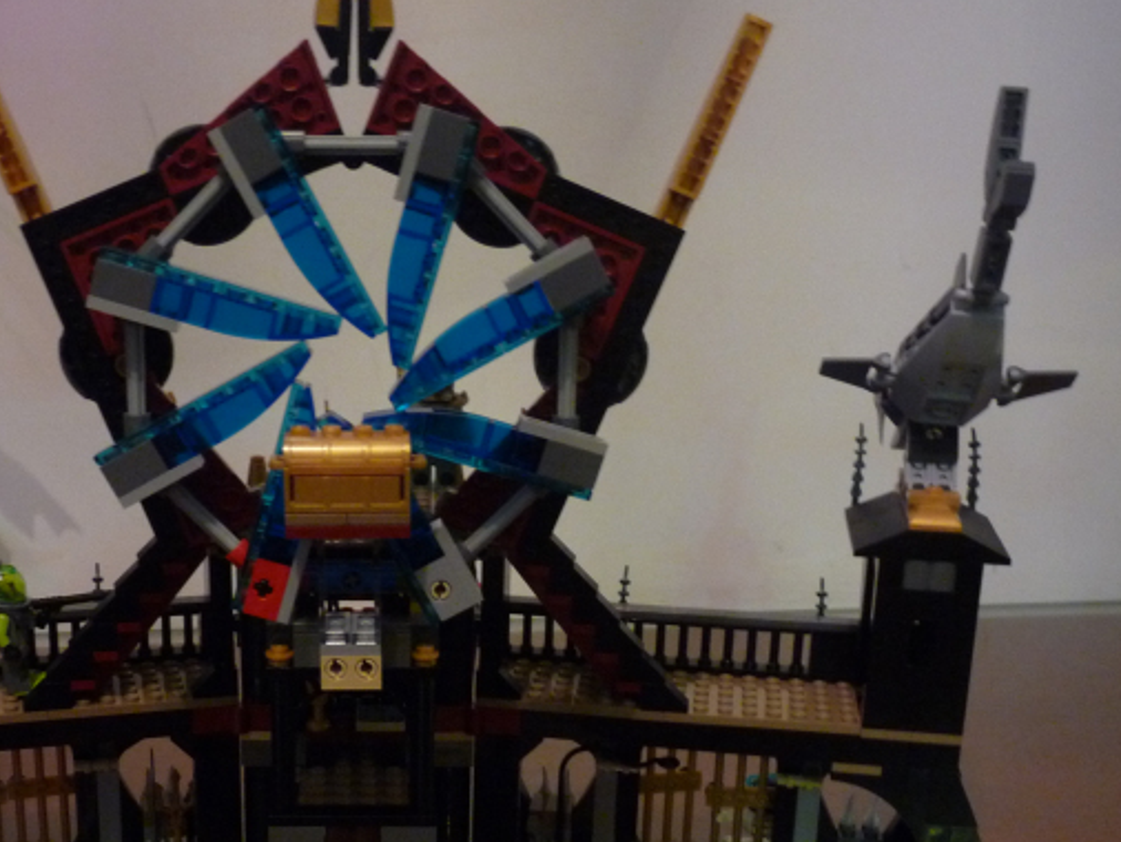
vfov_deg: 29.1
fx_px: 1588
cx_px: 419
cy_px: 654
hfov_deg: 38.6
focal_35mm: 49
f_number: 3
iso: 400
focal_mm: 5.4
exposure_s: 1/8
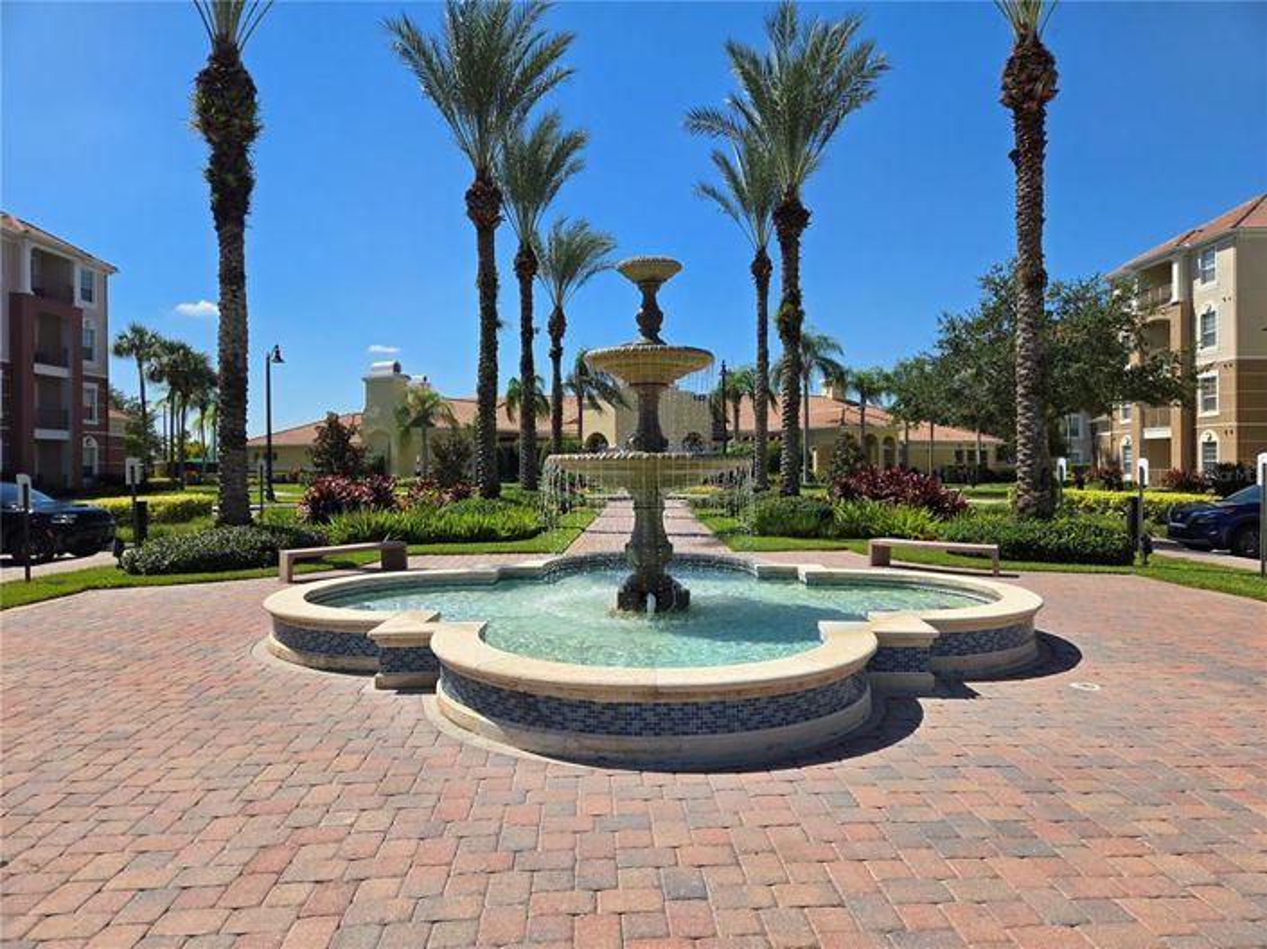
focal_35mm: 23
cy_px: 474
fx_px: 841
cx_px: 634
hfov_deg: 74.0
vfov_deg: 58.8
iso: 25
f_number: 1.8
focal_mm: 5.4
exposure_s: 1/2470
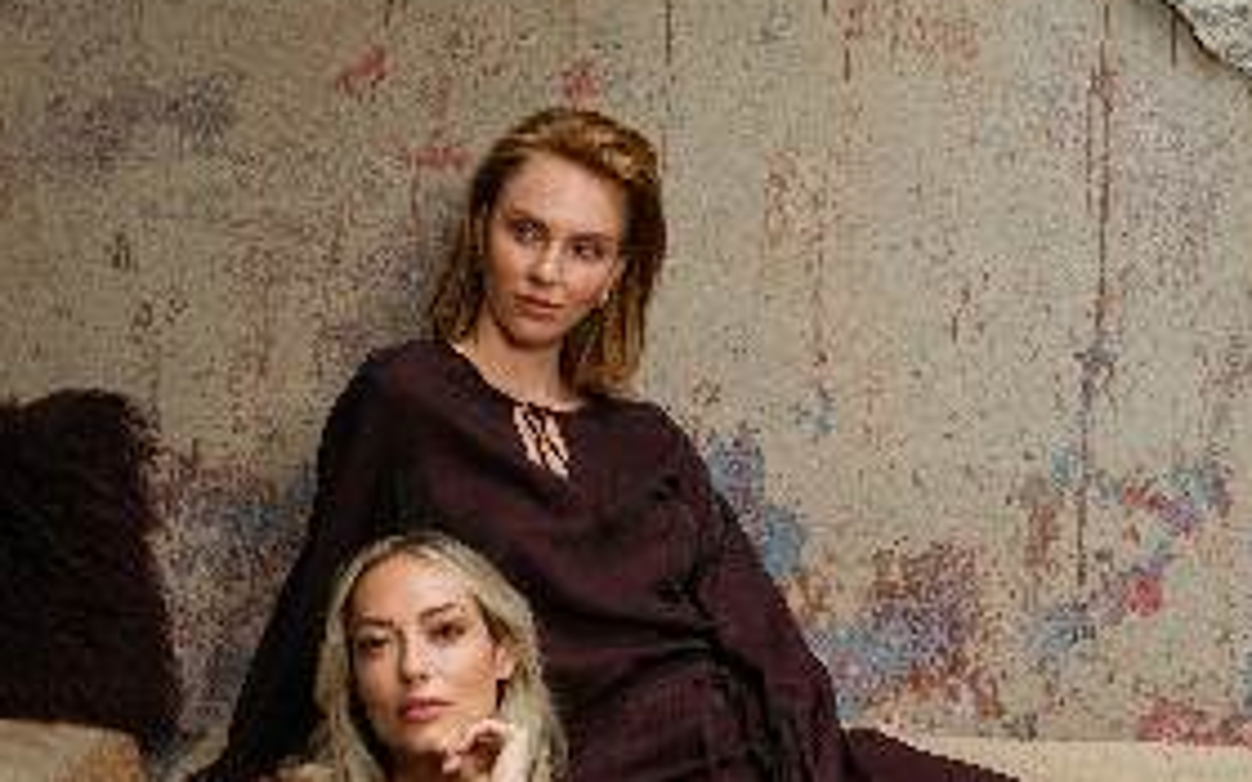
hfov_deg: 25.7
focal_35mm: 80
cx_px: 452
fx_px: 2730
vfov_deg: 16.2
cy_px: 605
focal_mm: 44
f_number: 5.6
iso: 640
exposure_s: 1/200
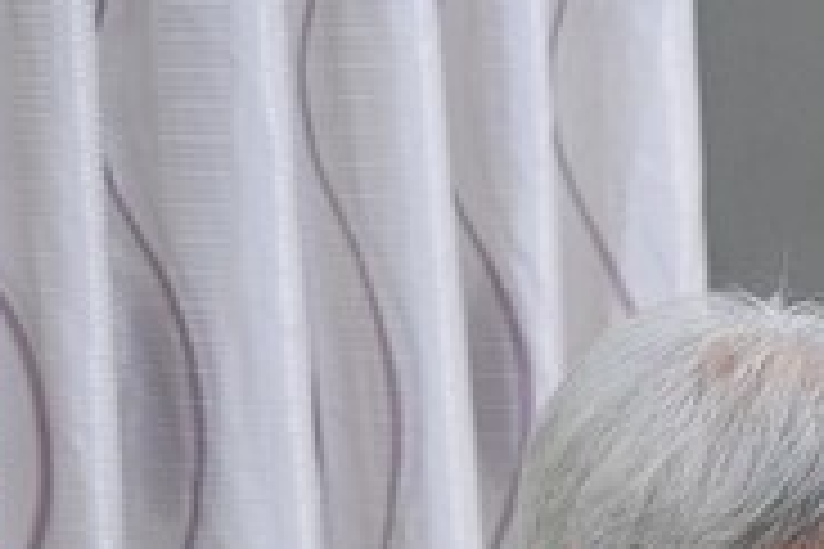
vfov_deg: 9.3
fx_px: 3250
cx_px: 1261
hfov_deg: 13.5
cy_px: 936
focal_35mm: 142
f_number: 4
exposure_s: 1/200
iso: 6400
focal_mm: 40
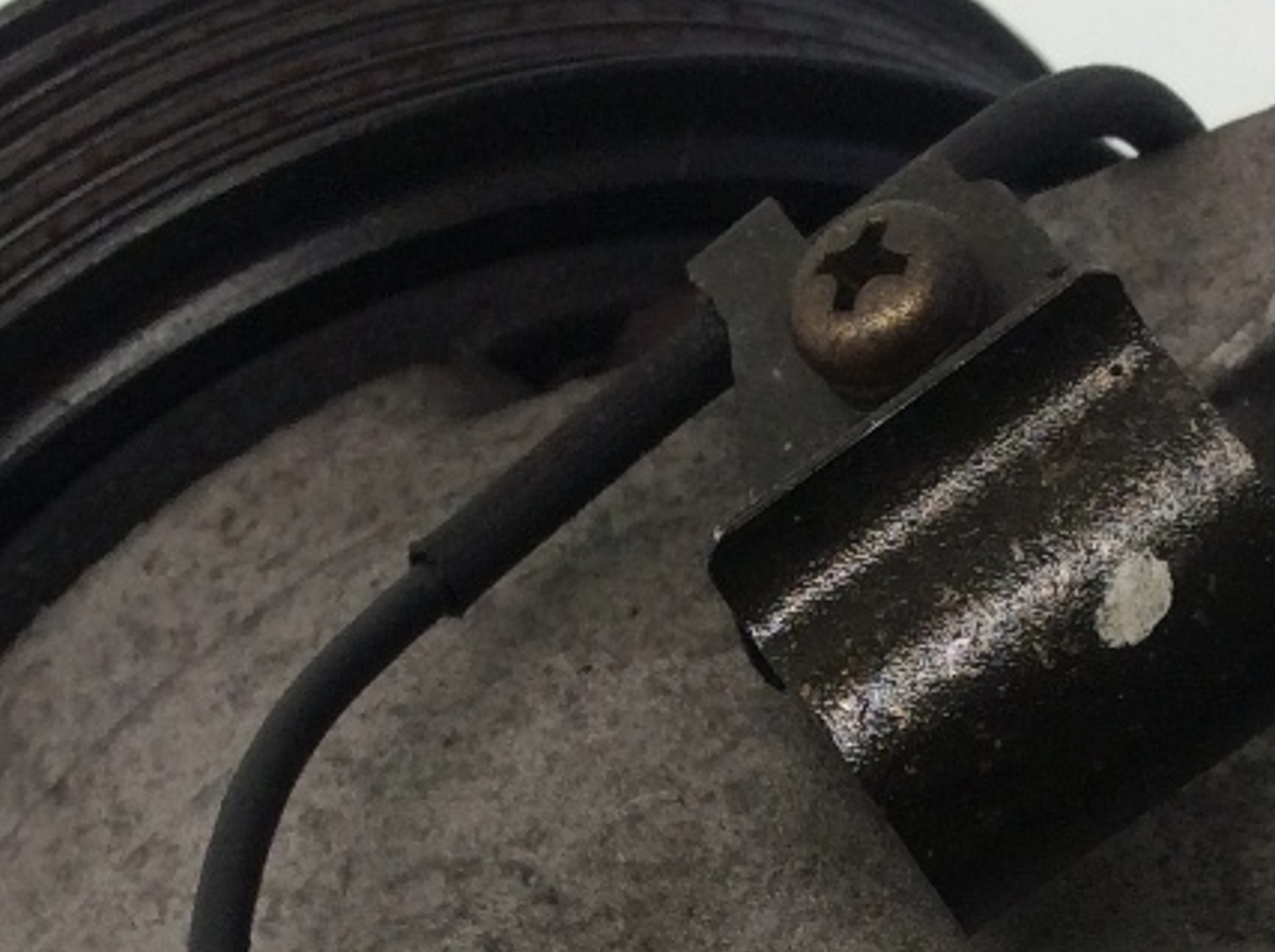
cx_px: 764
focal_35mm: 96
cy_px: 1092
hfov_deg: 20.4
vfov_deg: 14.9
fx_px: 3531
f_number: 2.4
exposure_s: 1/60
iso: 50
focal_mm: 3.3
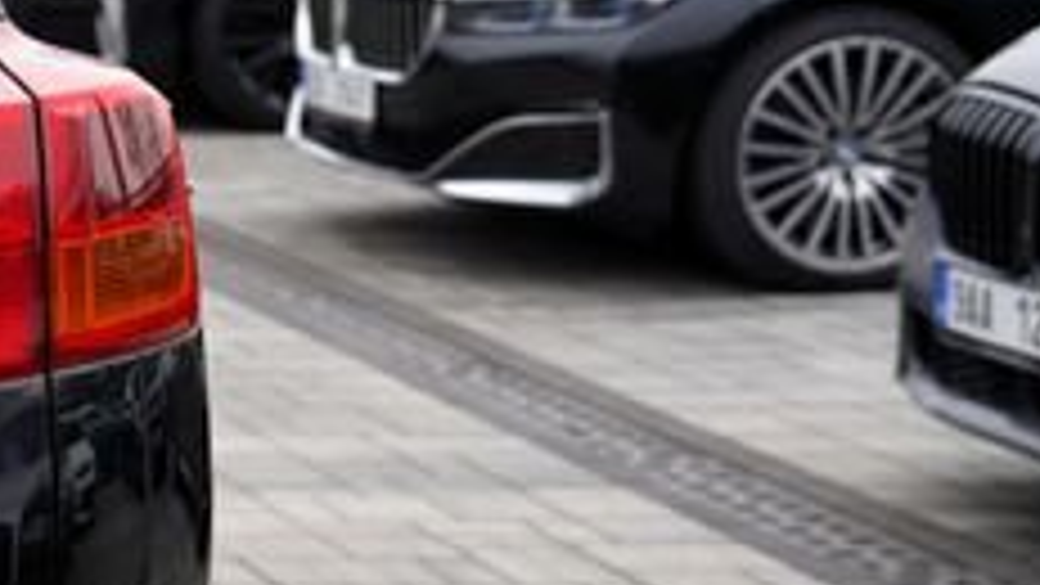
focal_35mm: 144
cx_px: -1058
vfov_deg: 8.4
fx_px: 3971
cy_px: 351
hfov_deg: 12.9
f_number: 4
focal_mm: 31
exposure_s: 1/80
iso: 100
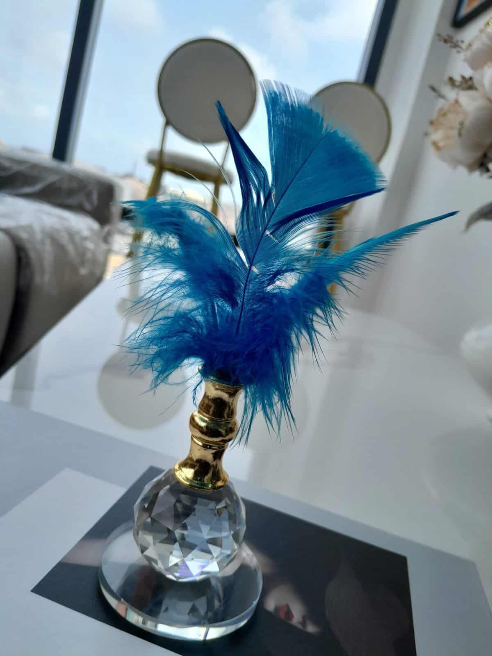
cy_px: 328
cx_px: 246
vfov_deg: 67.3
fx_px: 493
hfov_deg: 53.1
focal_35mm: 26
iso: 40
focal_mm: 4
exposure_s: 1/227
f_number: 1.8
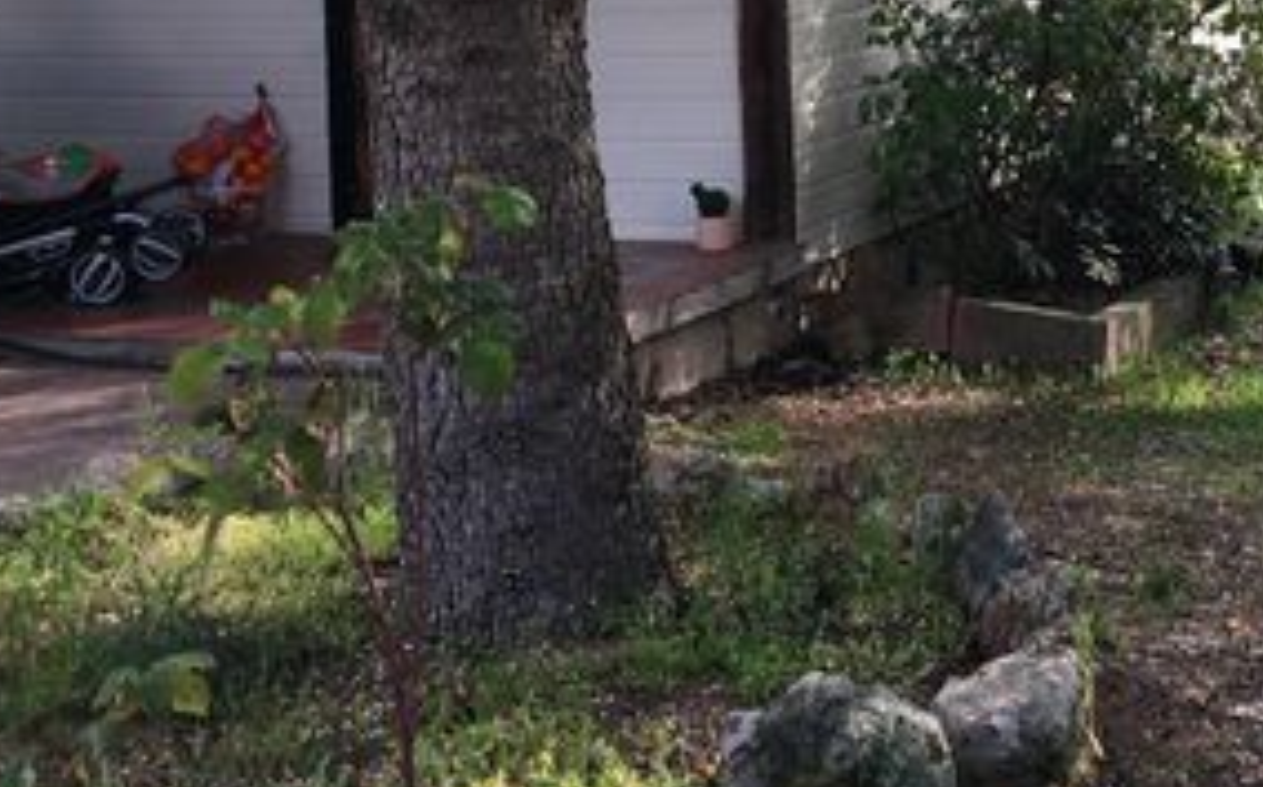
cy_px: 0
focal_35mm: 65
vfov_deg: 19.4
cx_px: 978
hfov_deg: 30.9
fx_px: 2236
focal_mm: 4.15
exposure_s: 1/102
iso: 25
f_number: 2.2
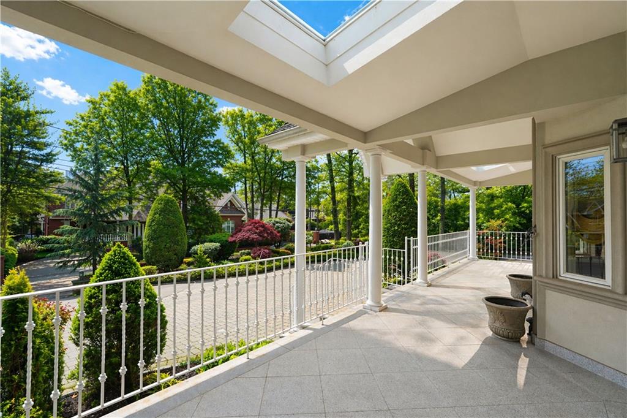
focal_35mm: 16
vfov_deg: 73.7
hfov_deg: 96.8
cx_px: 314
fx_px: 279
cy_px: 209
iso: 100
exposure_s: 1/100
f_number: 5
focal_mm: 16
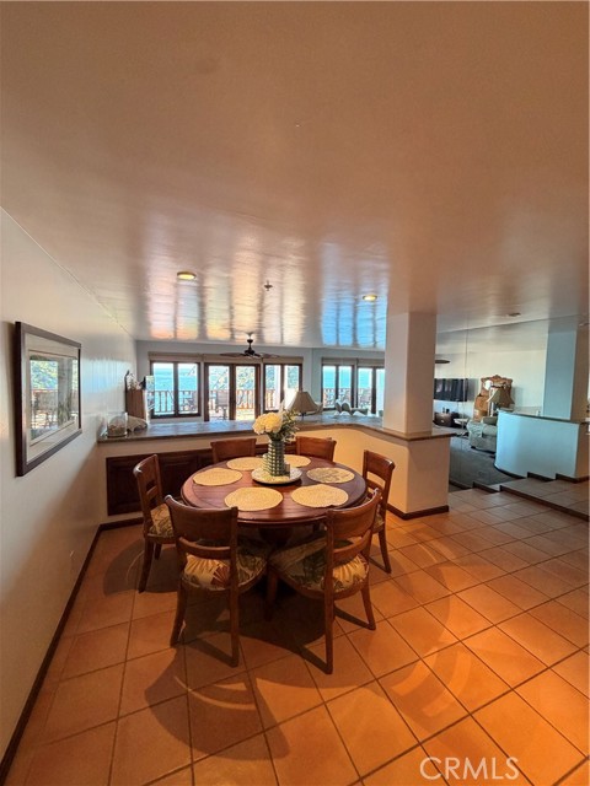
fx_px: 318
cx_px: 295
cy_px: 393
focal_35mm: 14
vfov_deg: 102.1
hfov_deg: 85.7
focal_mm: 2.22
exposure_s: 1/60
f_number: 2.2
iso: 250
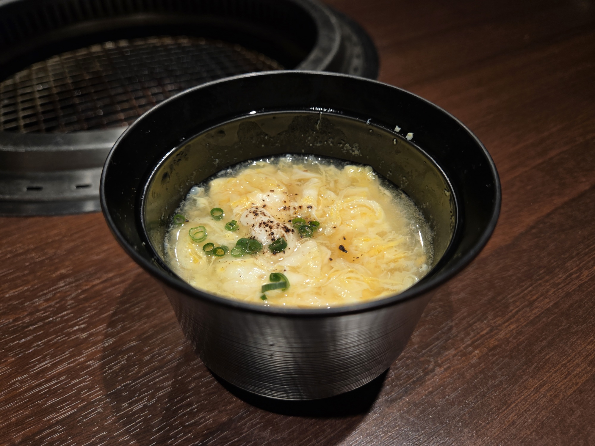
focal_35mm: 23
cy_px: 223
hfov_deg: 73.9
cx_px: 298
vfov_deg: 58.9
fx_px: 395
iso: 80
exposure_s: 1/100
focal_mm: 5.4
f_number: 1.8
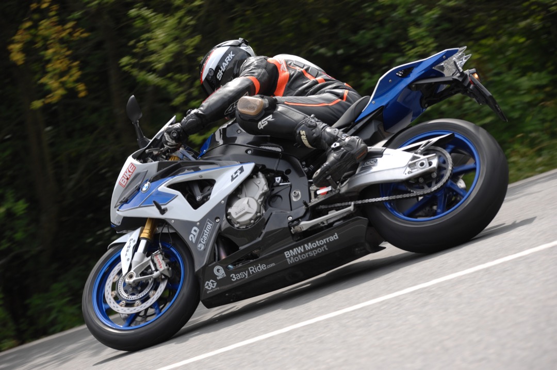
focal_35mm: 153
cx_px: 278
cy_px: 185
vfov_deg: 8.9
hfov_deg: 13.4
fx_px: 2364
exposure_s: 1/640
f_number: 3.3
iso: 125
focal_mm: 102
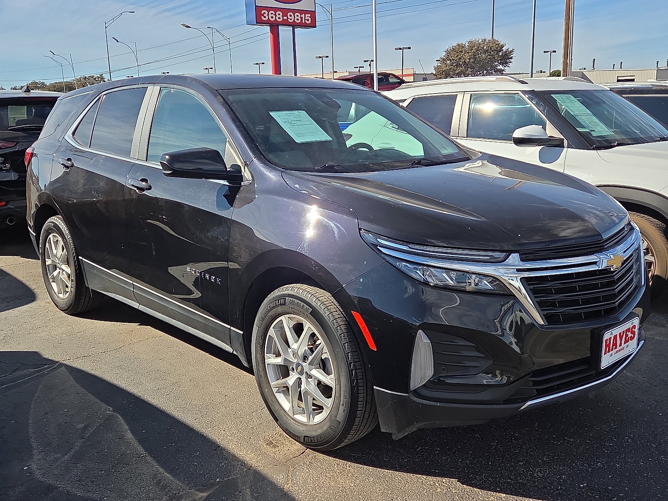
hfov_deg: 54.0
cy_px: 250
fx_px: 656
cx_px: 334
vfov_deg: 41.8
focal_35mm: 34
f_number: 1.8
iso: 25
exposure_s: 1/2000
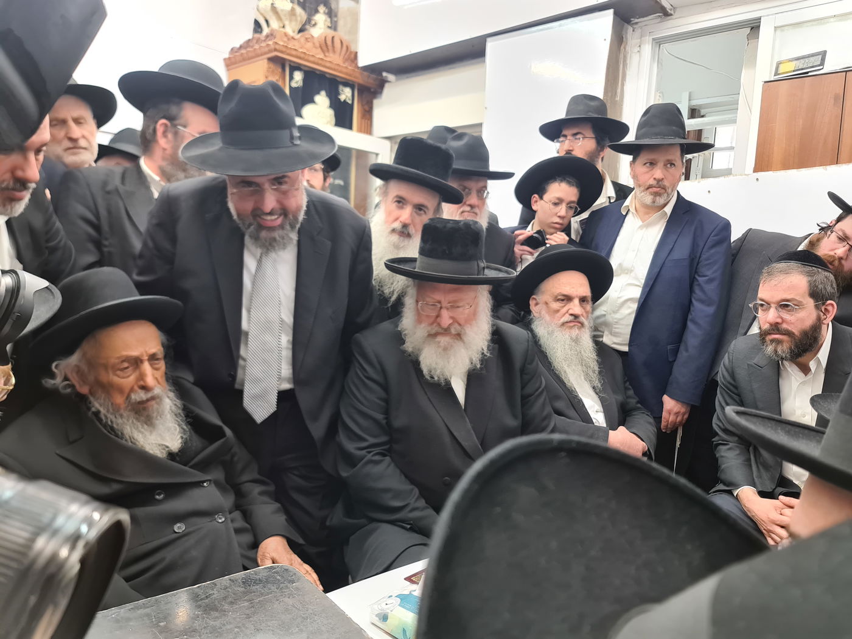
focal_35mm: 25
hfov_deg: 69.4
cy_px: 320
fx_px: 615
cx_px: 426
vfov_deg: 54.9
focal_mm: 7
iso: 50
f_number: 1.8
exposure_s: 1/50
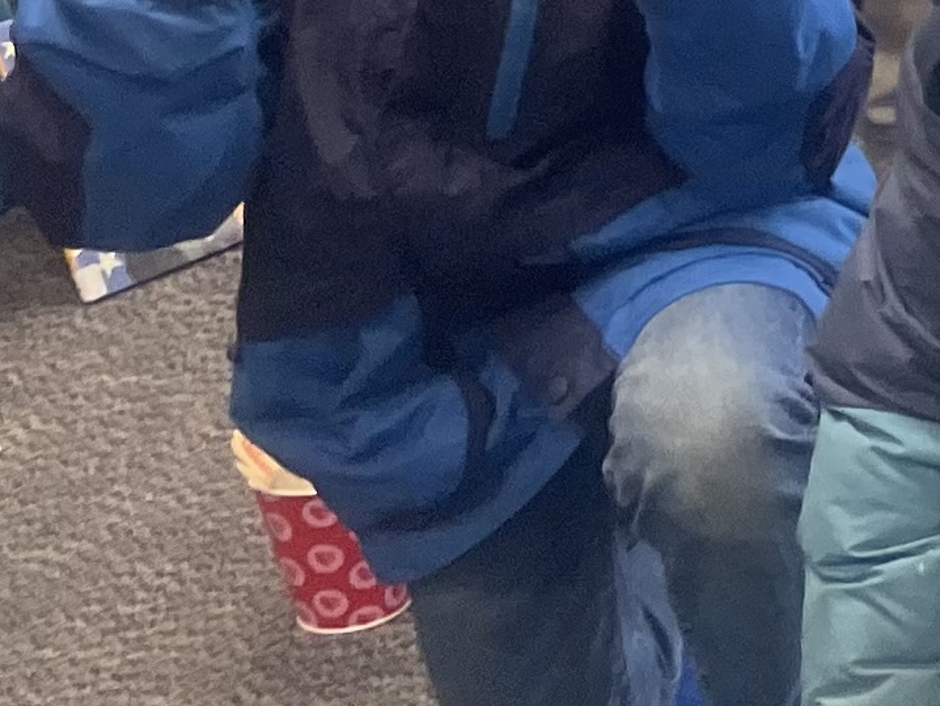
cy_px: -494
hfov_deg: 11.0
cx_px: 2391
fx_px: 3966
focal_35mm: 146
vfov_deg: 9.7
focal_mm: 4.2
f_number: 1.6
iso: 64
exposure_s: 1/60
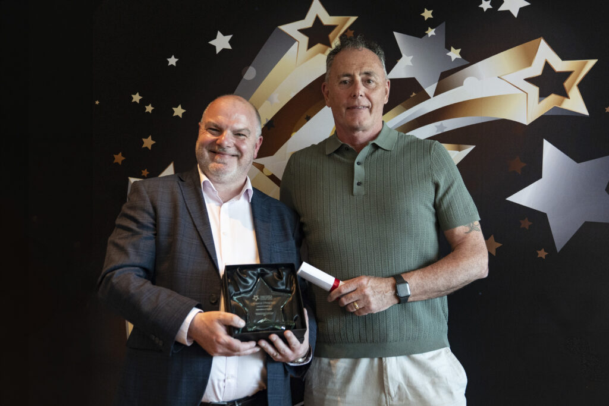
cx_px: 304
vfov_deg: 36.9
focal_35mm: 36
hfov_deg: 53.1
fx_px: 609
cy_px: 203
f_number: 2.8
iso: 2000
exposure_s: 1/60
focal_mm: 24
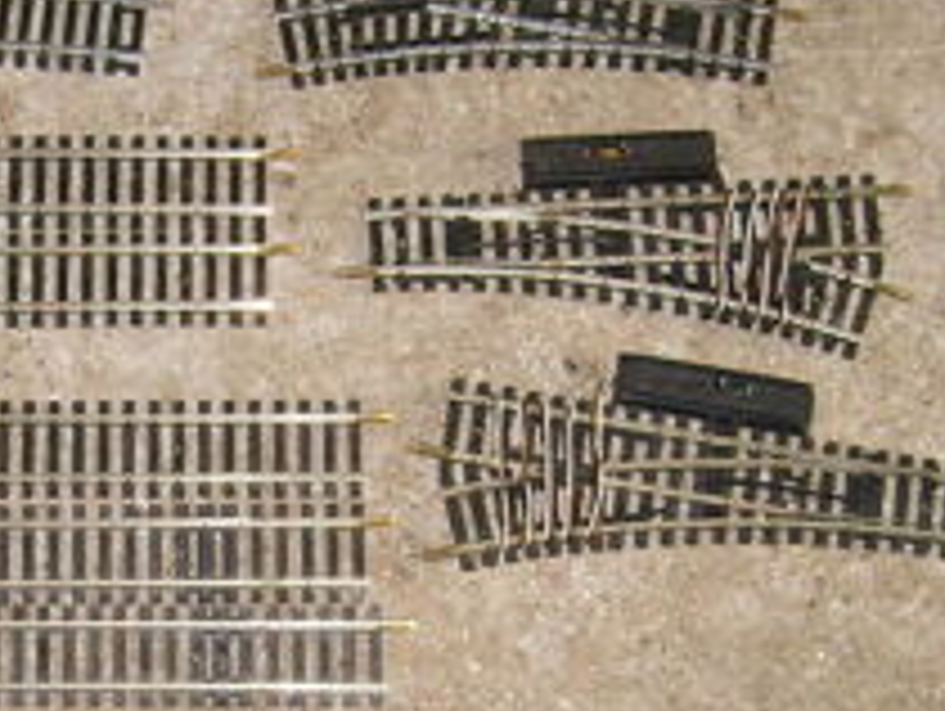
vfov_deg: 18.2
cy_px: 634
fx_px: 2186
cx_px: 158
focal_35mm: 80
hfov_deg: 23.9
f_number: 2.8
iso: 100
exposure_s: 1/45
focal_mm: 5.8
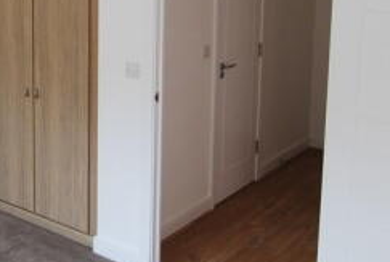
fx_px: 568
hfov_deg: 33.8
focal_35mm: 52
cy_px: 46
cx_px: -20
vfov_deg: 25.4
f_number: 5.6
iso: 200
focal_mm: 13
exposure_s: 1/125
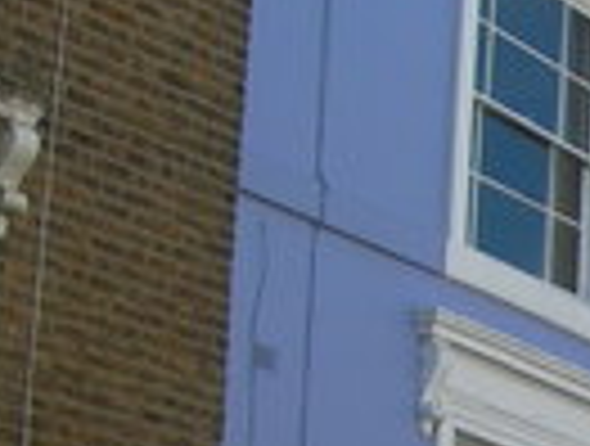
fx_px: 3162
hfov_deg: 9.9
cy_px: 838
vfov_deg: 7.8
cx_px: 1189
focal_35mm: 185
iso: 50
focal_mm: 7.8
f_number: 4.8
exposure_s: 1/238
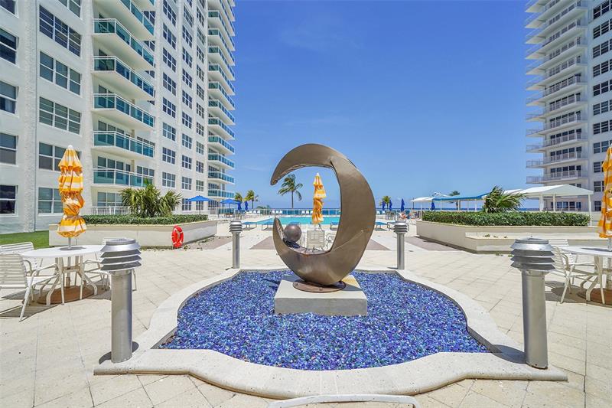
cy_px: 204
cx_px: 306
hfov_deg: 100.4
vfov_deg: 77.3
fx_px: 255
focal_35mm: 15
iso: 400
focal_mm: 15
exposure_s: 1/2000
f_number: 8
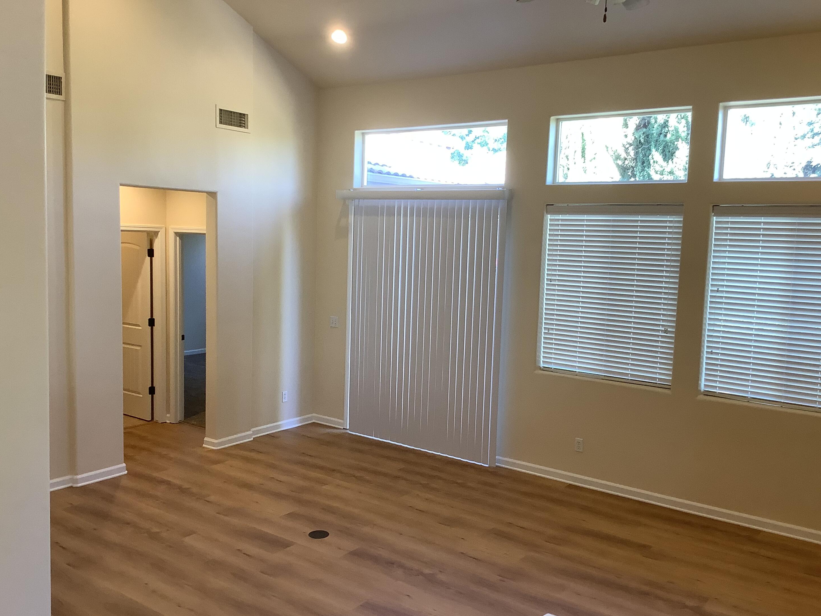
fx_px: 759
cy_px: 317
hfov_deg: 56.8
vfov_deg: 44.2
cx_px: 403
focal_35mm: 32
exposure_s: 1/60
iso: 64
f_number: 2.4
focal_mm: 3.3
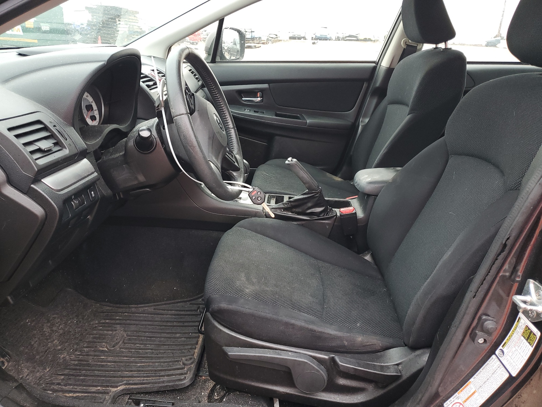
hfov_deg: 67.3
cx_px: 271
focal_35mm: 26
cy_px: 204
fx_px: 407
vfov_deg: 53.1
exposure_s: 1/60.2
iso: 86
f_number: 1.5
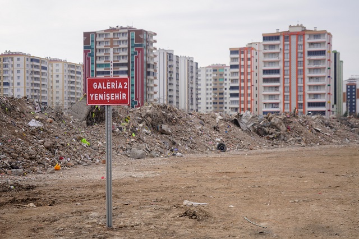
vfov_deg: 23.4
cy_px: 120
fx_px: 578
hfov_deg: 34.5
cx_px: 180
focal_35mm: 58
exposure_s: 1/400
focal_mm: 58
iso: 100
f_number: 5.6
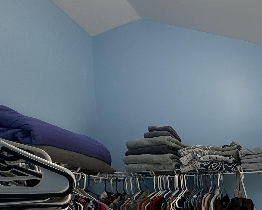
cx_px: 284
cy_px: 220
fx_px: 256
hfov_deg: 43.1
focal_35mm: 33
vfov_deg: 38.4
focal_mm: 2.22
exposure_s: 1/60
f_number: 2.2
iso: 200
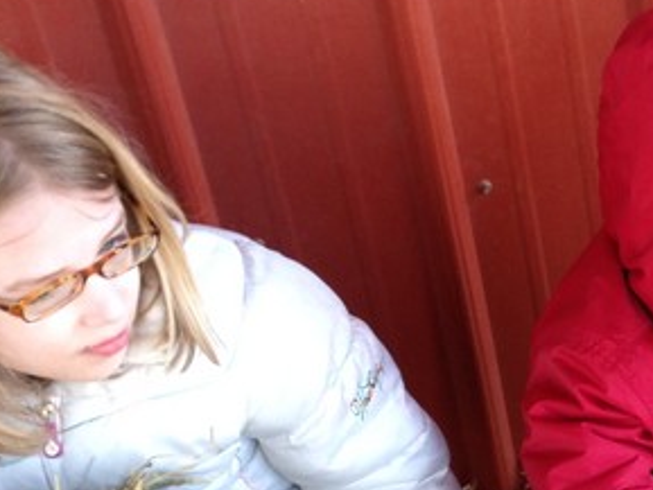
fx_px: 2208
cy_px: 616
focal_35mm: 117
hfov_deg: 16.3
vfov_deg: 12.3
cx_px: 743
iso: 50
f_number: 2.4
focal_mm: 4.12
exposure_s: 1/60
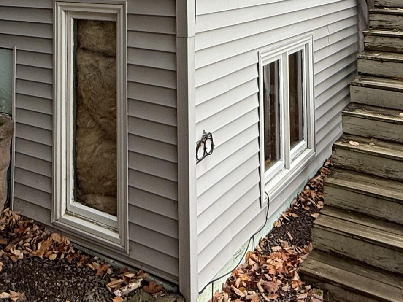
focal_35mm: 44
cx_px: 176
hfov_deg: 42.9
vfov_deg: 27.6
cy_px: -86
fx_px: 512
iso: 80
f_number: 2.2
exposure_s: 1/99
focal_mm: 2.22
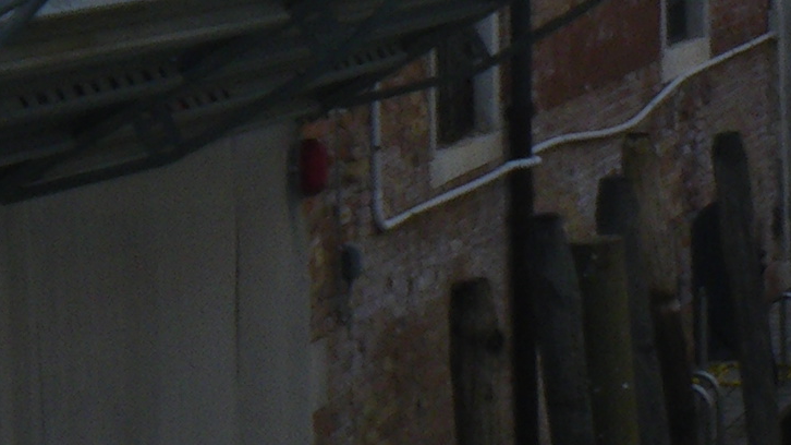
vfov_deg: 5.1
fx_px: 4823
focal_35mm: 230
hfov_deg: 8.8
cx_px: 1684
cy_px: -803
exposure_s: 1/320
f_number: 5
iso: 50
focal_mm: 7.5
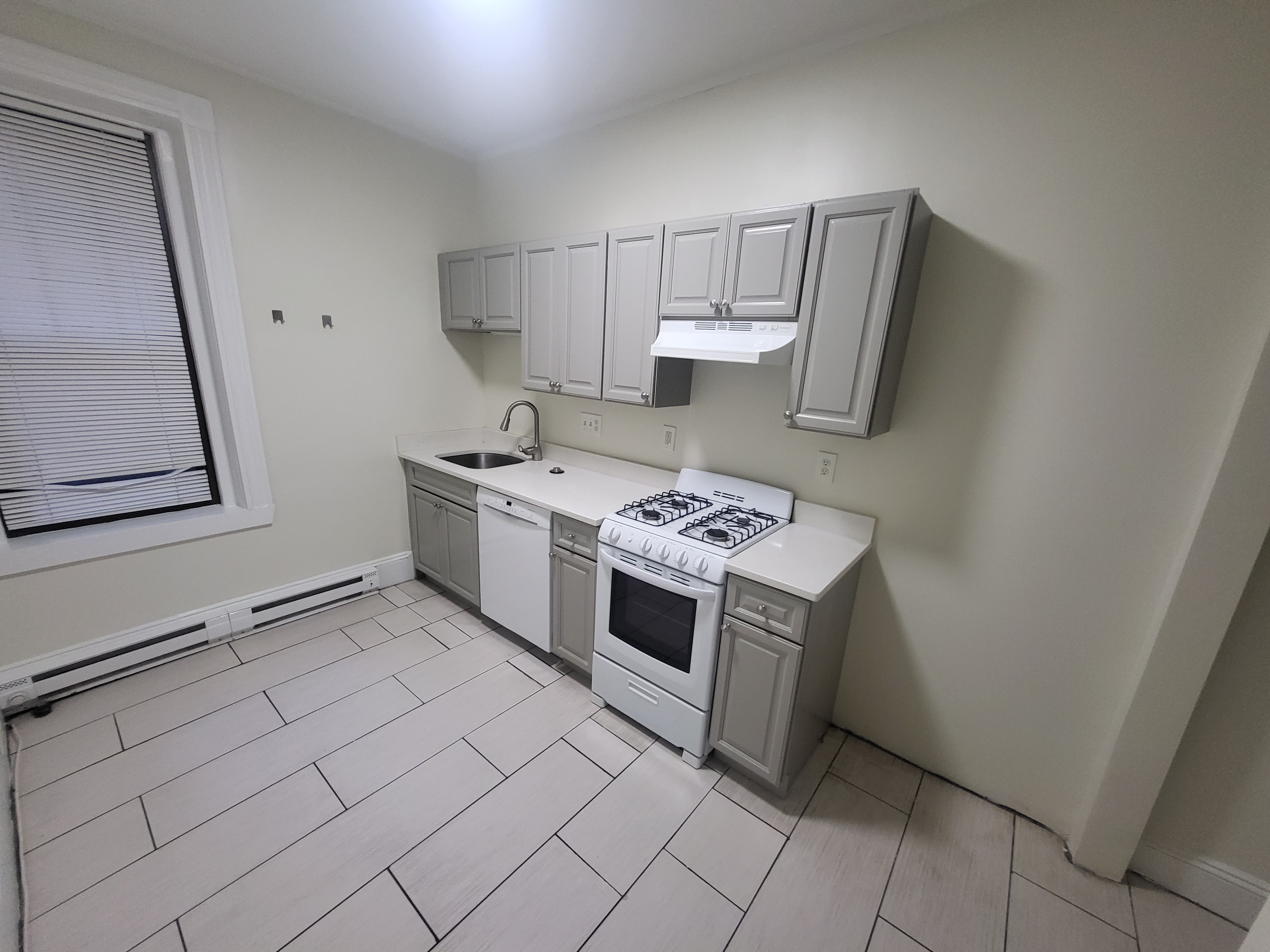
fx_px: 477
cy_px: 476
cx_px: 635
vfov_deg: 89.9
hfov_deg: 106.2
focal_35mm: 13
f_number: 2.2
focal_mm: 1.74
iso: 320
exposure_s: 1/60
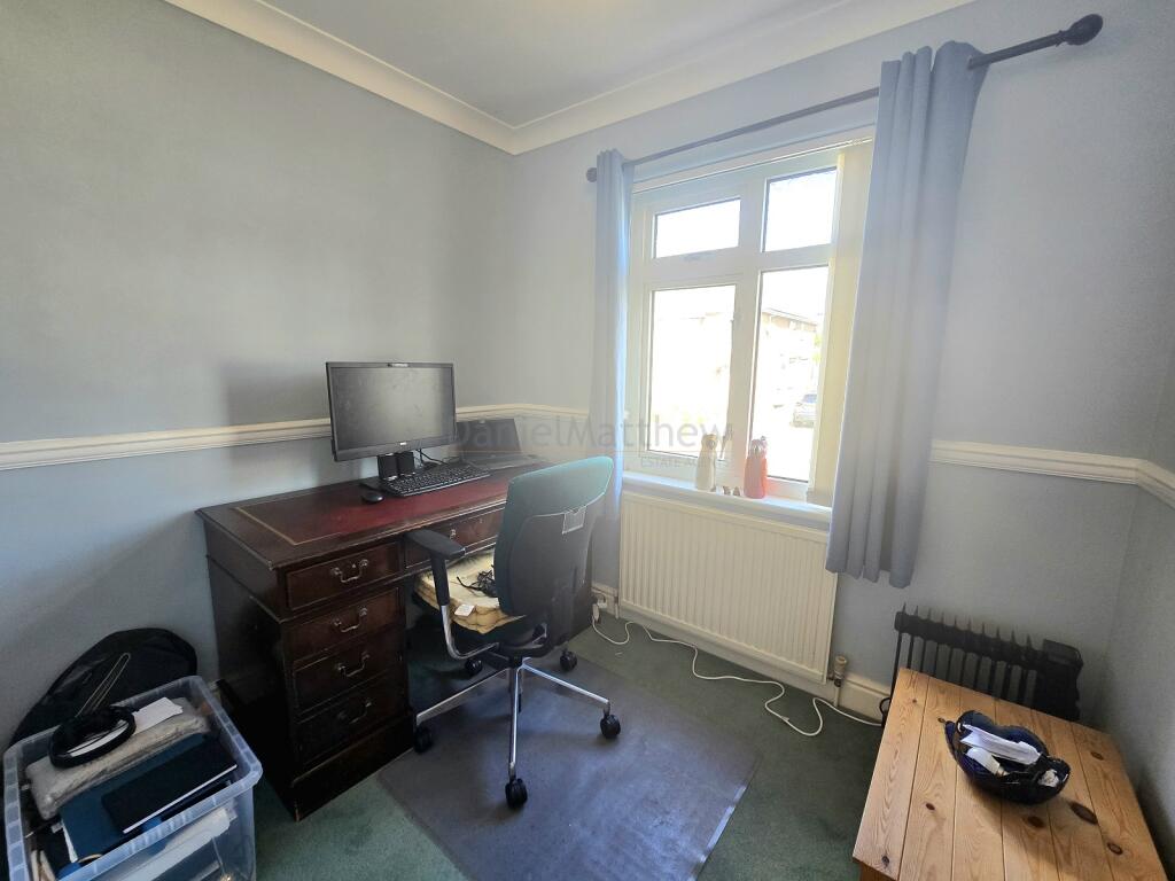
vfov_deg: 89.9
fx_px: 441
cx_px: 588
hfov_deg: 106.2
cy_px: 440
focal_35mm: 13
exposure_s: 1/101
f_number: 2.2
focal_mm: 2.2
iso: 100
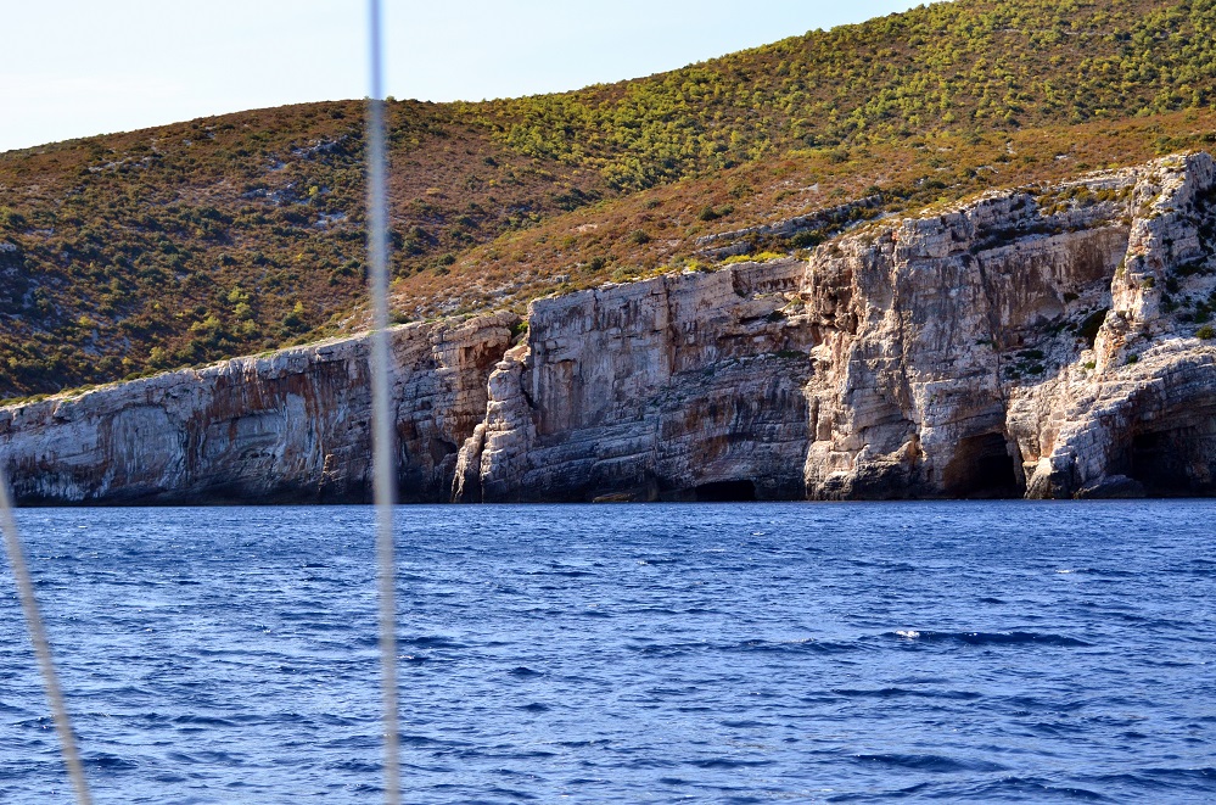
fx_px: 3538
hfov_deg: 19.5
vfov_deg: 13.0
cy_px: 402
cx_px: 608
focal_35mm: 105
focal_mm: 70
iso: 640
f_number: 4.5
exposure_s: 1/3200
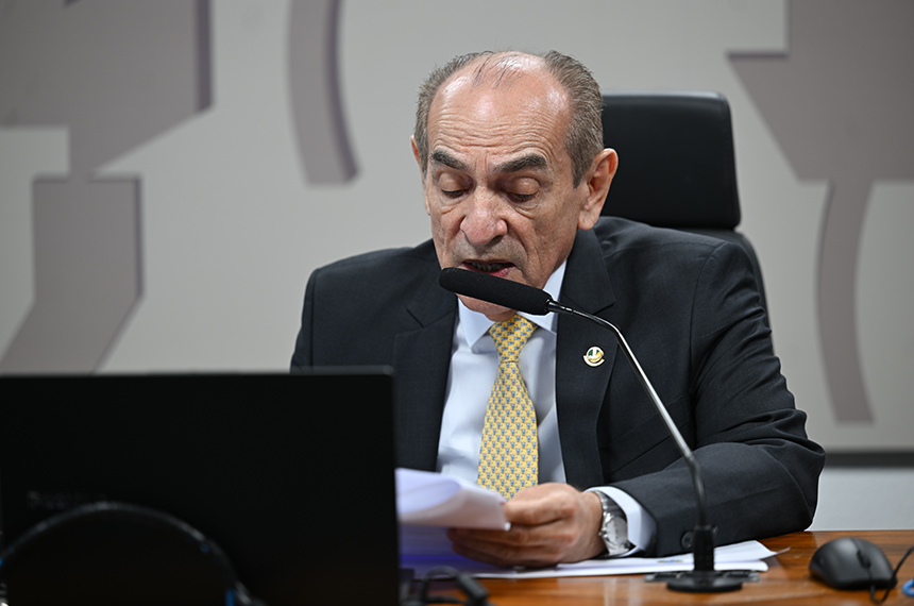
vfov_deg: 9.8
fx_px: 3548
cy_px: 303
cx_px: 457
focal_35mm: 140
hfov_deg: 14.7
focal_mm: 140
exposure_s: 1/15
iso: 100
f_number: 2.8
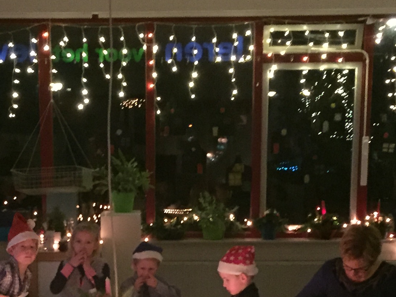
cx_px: 121
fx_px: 995
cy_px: 323
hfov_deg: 22.4
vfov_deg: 16.5
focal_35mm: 87
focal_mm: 4.15
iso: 400
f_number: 2.2
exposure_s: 1/17
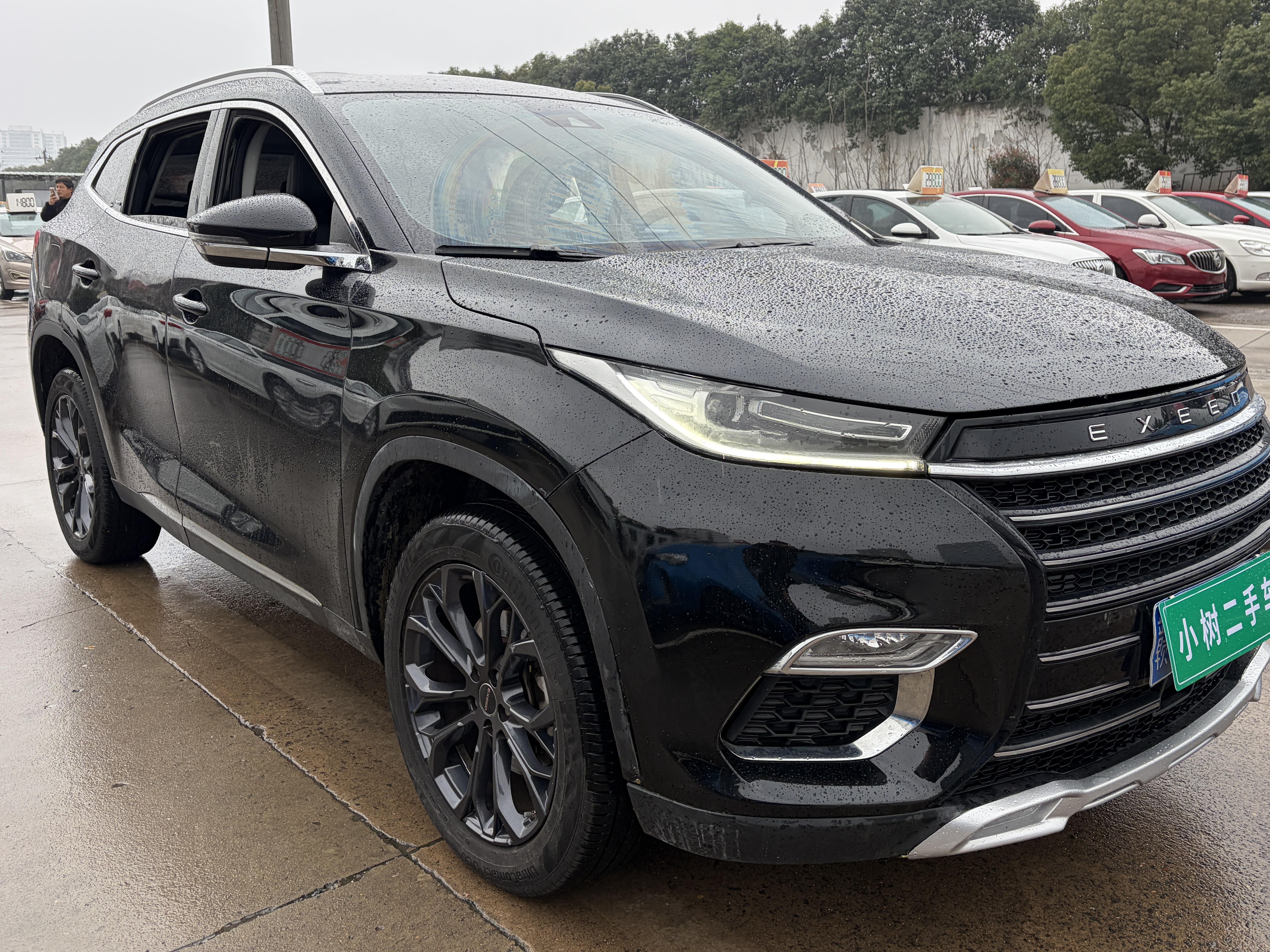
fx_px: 1137
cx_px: 653
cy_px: 396
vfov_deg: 45.3
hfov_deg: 58.3
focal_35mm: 31
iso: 50
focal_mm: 5.96
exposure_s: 1/343
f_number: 1.6
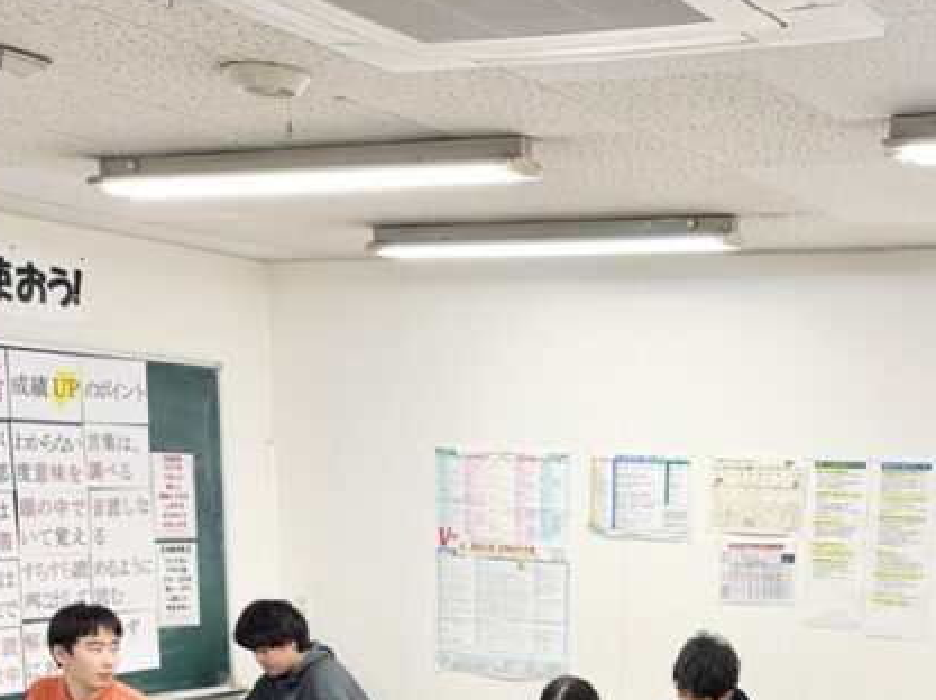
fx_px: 1594
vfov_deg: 22.8
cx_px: 723
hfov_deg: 32.0
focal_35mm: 59
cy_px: 832
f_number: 1.78
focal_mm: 6.76
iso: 64
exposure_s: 1/100
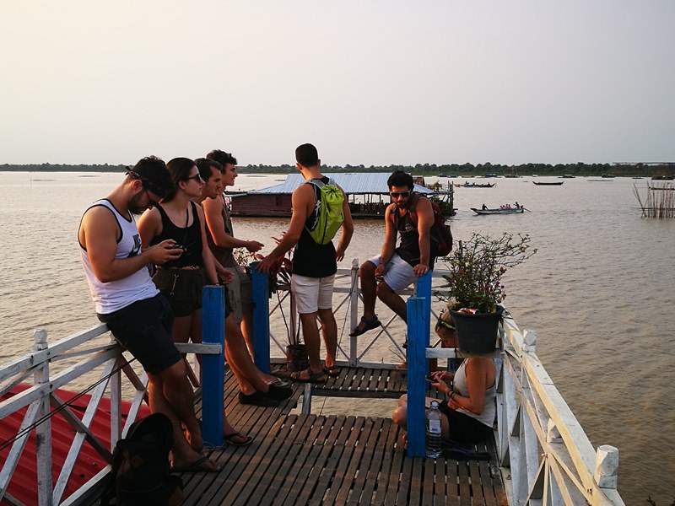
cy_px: 253
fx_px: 741
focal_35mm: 38
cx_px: 338
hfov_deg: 49.0
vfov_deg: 37.7
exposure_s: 1/396
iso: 50
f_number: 2.2
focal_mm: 4.5
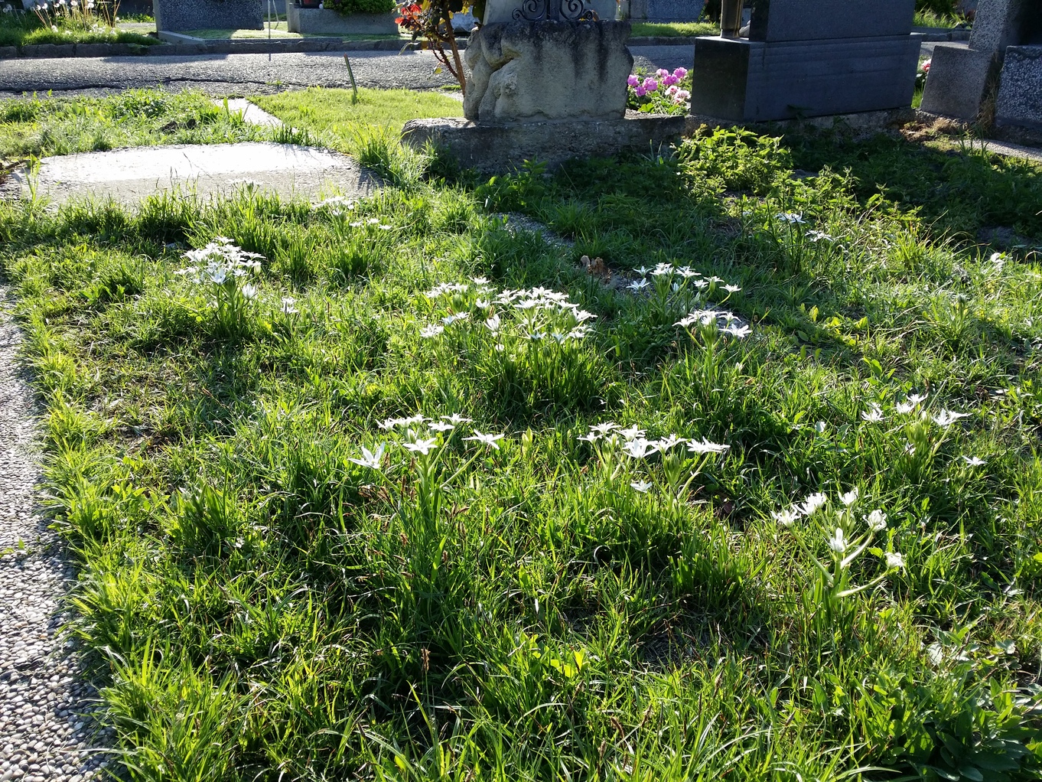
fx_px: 933
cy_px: 391
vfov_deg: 45.5
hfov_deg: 58.3
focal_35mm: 31
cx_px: 521
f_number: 2.2
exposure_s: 1/369
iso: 50
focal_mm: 4.13
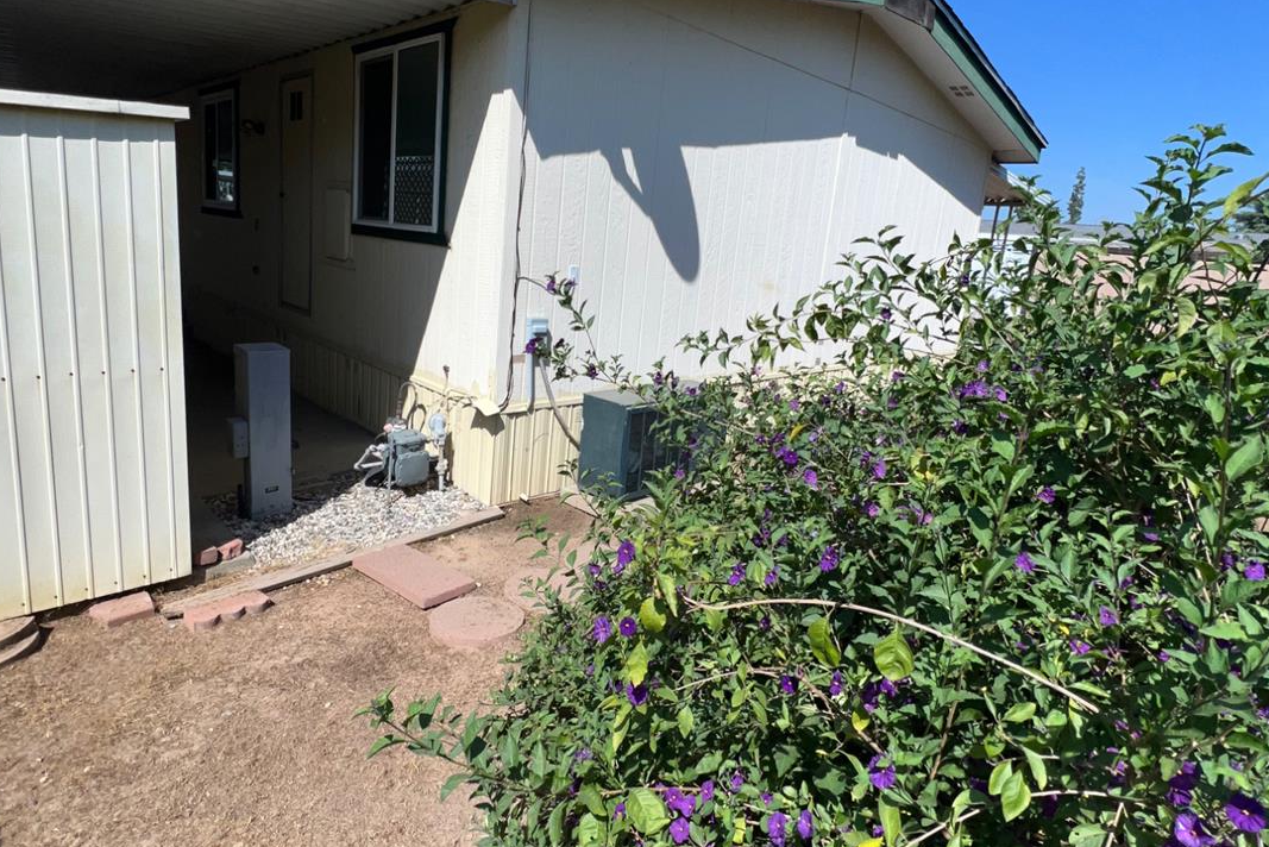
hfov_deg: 86.9
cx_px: 615
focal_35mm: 19
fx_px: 670
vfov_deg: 64.4
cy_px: 374
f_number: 1.8
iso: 32
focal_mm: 1.57
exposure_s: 1/2660
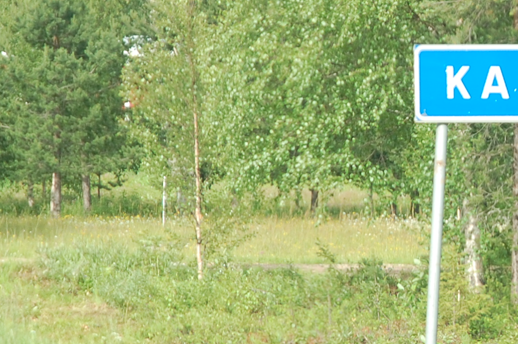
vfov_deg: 4.2
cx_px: 585
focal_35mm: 324
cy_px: 104
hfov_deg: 6.3
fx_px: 4657
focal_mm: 70
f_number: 4.5
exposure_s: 1/250
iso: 200
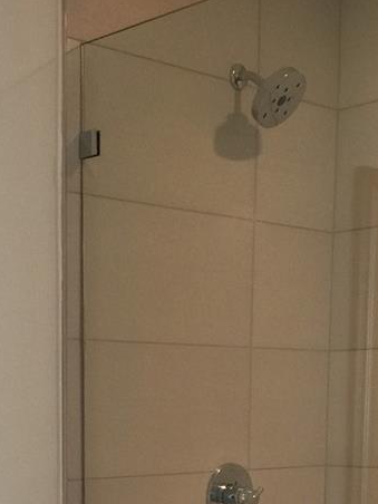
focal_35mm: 77
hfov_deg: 19.0
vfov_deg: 23.5
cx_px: 86
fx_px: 1121
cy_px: 575
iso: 50
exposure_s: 1/15
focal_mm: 4.15
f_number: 2.2
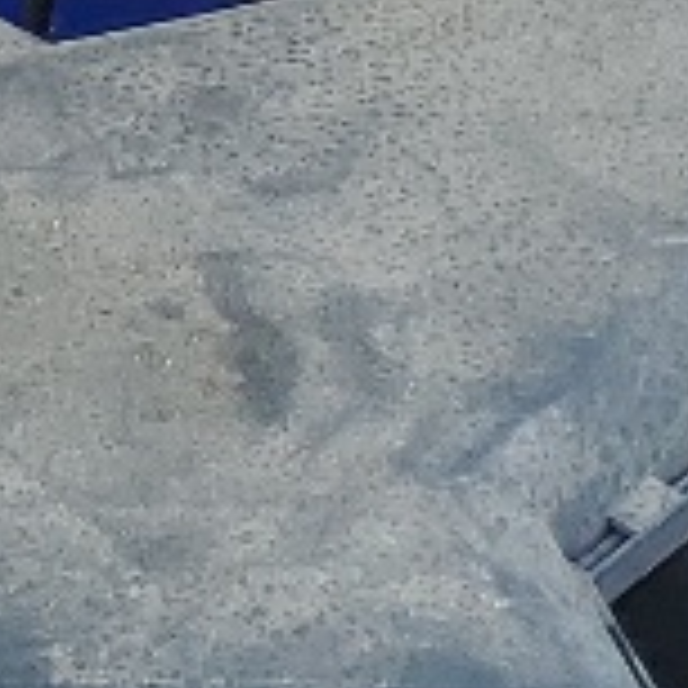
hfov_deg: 6.3
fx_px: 5397
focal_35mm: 240
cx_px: -1817
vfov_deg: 7.1
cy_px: -585
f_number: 1.5
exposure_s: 1/833
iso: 50
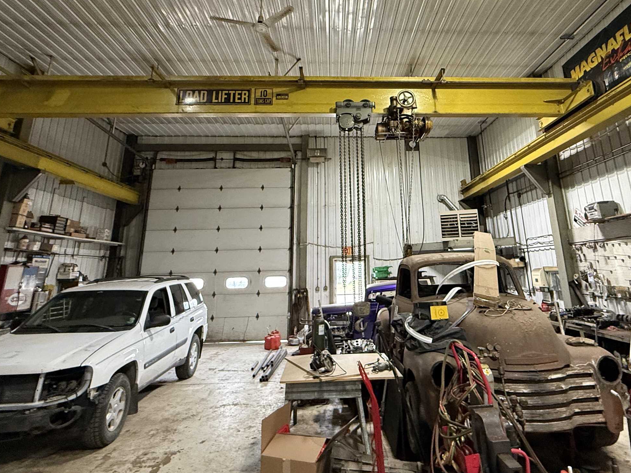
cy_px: 152
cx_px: 358
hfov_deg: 76.0
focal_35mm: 22
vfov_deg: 59.4
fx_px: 401
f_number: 2.2
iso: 500
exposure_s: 1/60
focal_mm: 2.22
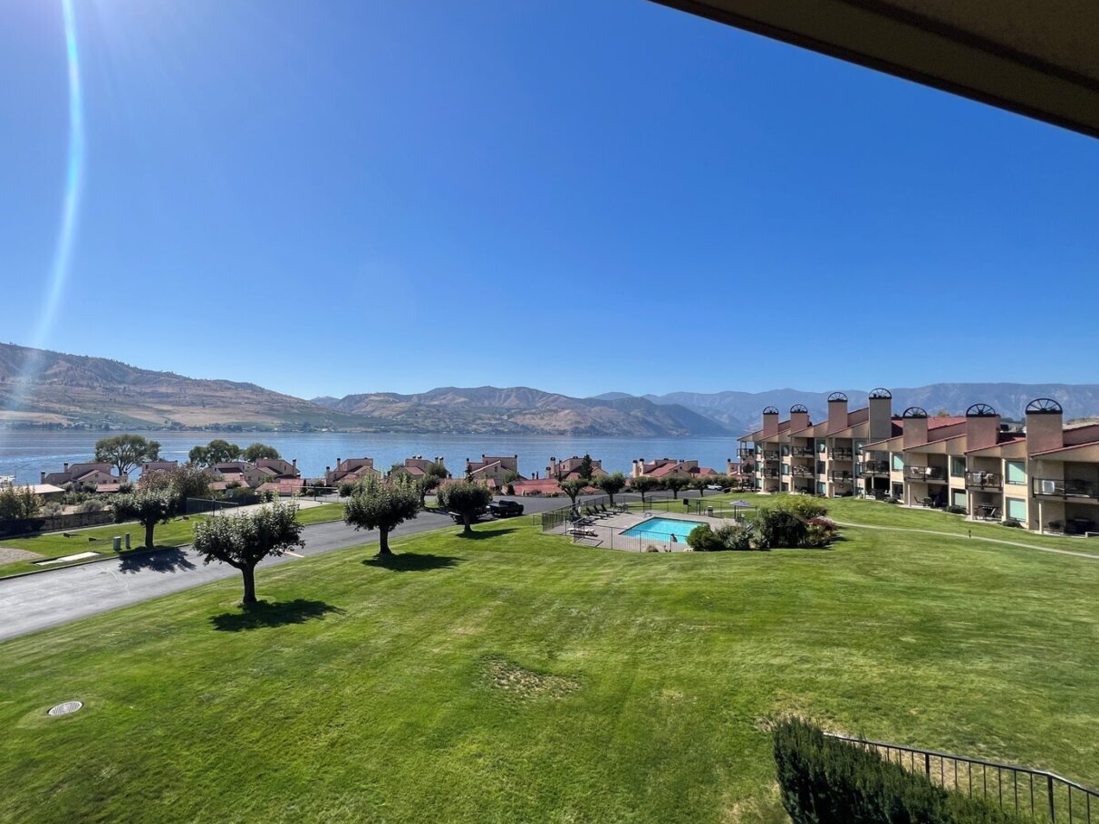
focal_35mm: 15
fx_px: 476
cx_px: 476
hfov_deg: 97.6
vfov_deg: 81.8
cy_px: 412
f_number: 1.8
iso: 32
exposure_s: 1/2660
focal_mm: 1.57
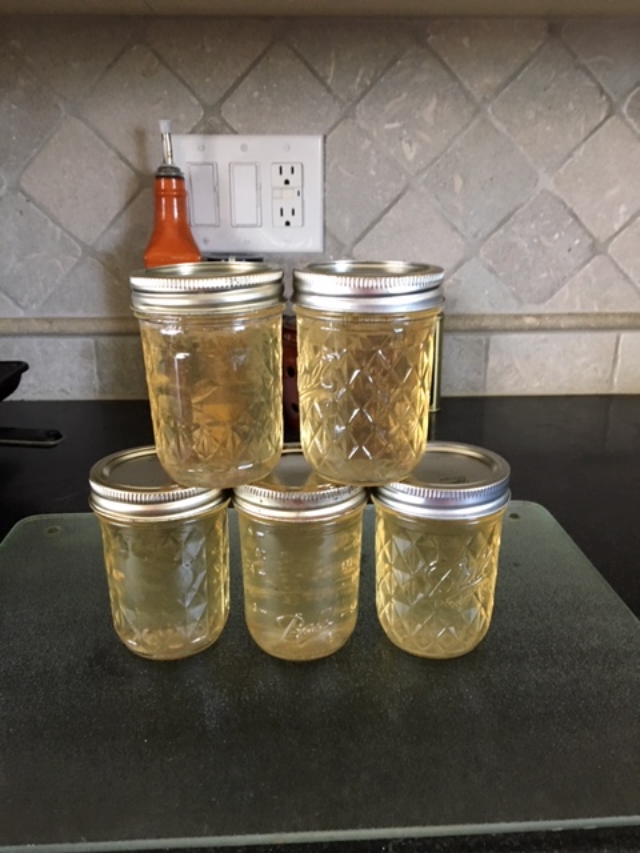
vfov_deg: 61.7
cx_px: 320
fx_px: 715
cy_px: 426
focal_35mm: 29
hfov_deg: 48.2
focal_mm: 4.15
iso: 160
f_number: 2.2
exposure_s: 1/30
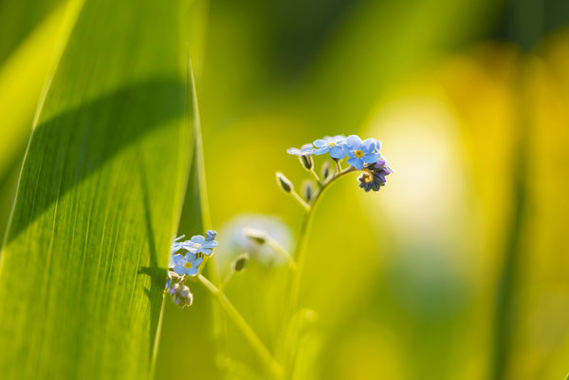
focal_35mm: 90
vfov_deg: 15.2
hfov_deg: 22.6
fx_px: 1422
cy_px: 190
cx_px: 284
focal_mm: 90
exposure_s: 1/500
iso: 200
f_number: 2.8
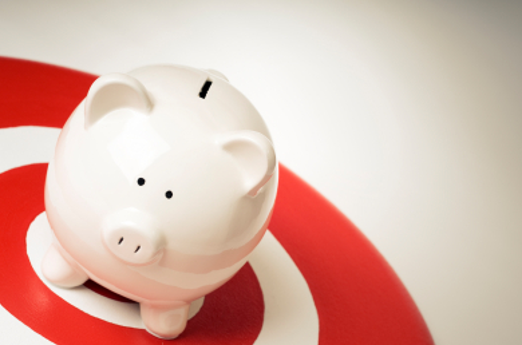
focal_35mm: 82
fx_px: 1186
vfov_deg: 16.6
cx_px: 264
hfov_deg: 24.8
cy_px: 179
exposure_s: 1/250
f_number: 6.3
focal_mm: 50
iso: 100
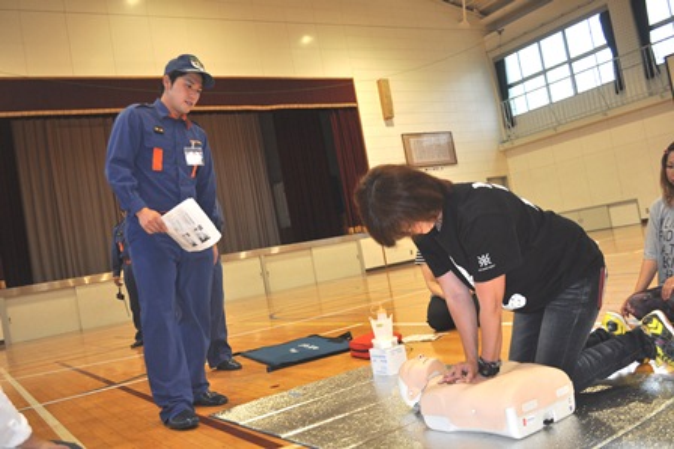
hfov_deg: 57.3
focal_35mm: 33
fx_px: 617
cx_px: 337
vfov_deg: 39.9
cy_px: 224
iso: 450
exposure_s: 1/125
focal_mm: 22
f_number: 4
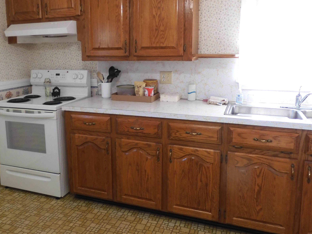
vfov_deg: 45.2
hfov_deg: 58.0
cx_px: 128
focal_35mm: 31
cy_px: 94
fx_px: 279
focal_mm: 4.3
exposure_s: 1/30
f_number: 3.4
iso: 280
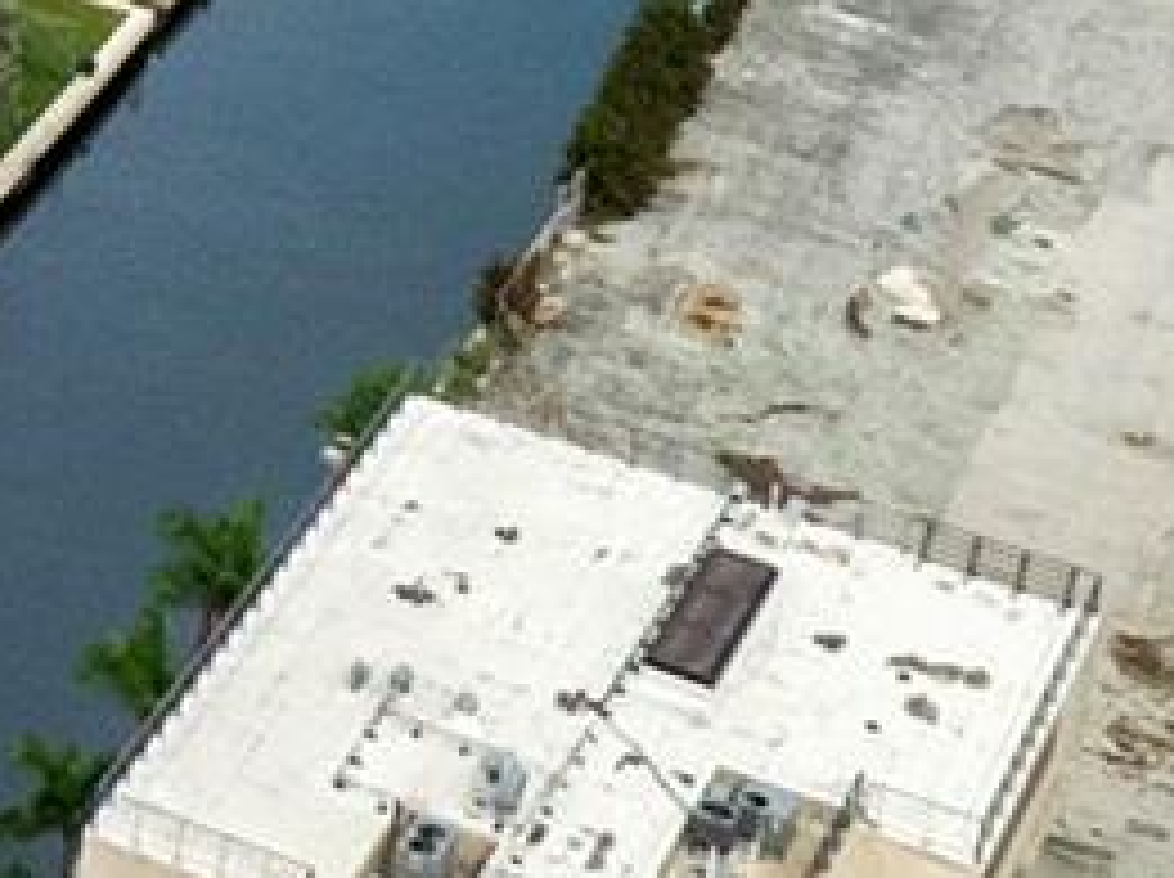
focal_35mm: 147
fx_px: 4979
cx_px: -1089
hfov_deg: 12.1
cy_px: -696
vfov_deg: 9.6
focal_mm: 12.29
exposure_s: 1/240
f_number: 11
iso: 400
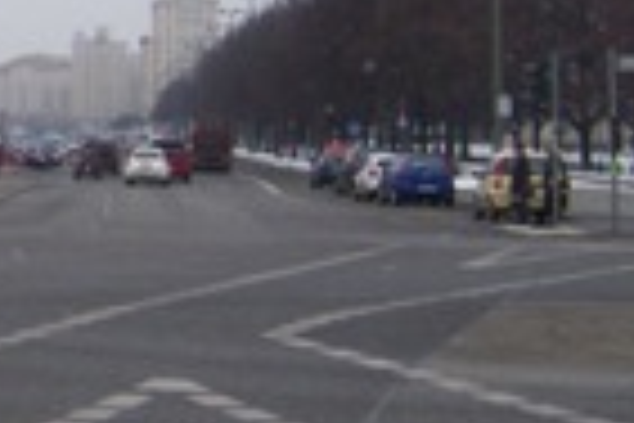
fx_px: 2413
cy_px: -108
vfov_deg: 9.8
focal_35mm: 137
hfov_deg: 14.3
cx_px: -209
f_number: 2.8
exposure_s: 1/200
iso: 80
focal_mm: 6.2
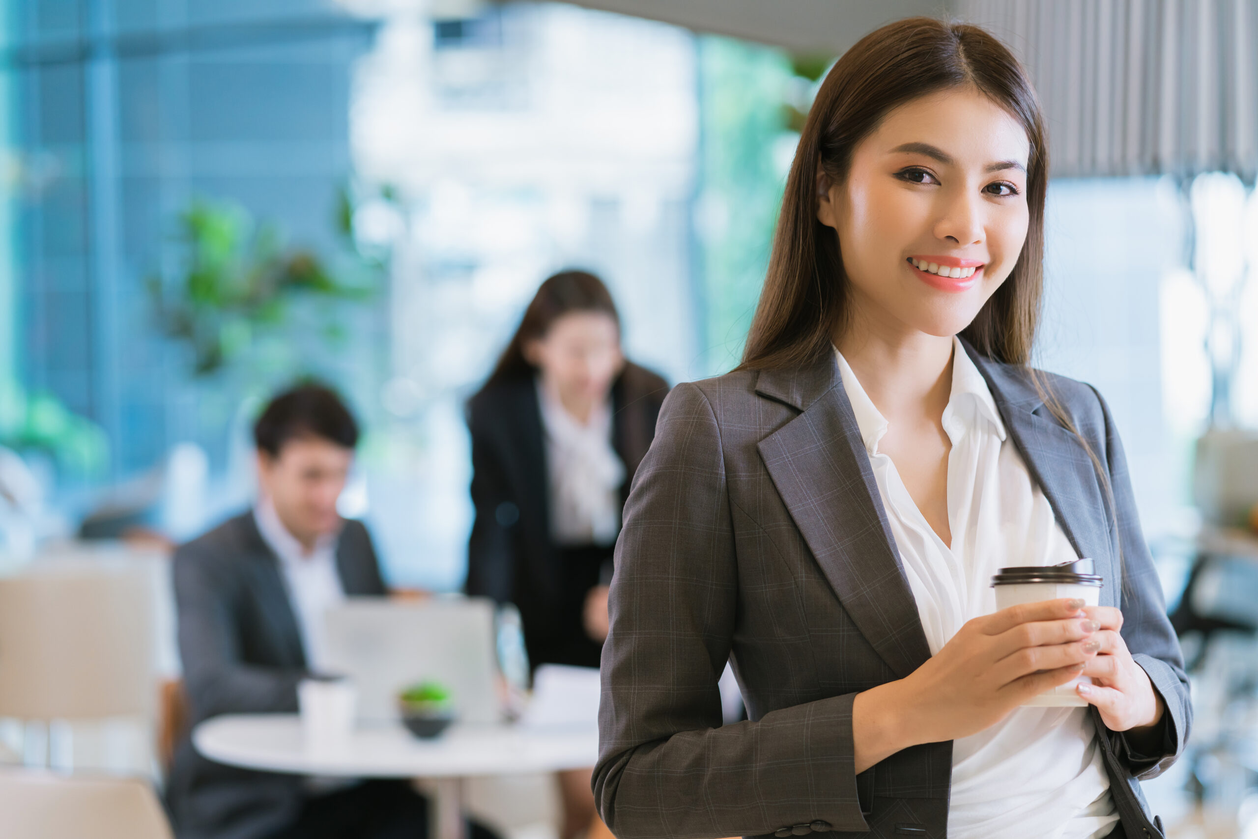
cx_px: 629
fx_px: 2971
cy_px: 420
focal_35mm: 85
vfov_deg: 16.1
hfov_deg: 23.9
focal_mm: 85
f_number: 2.8
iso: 640
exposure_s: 1/200
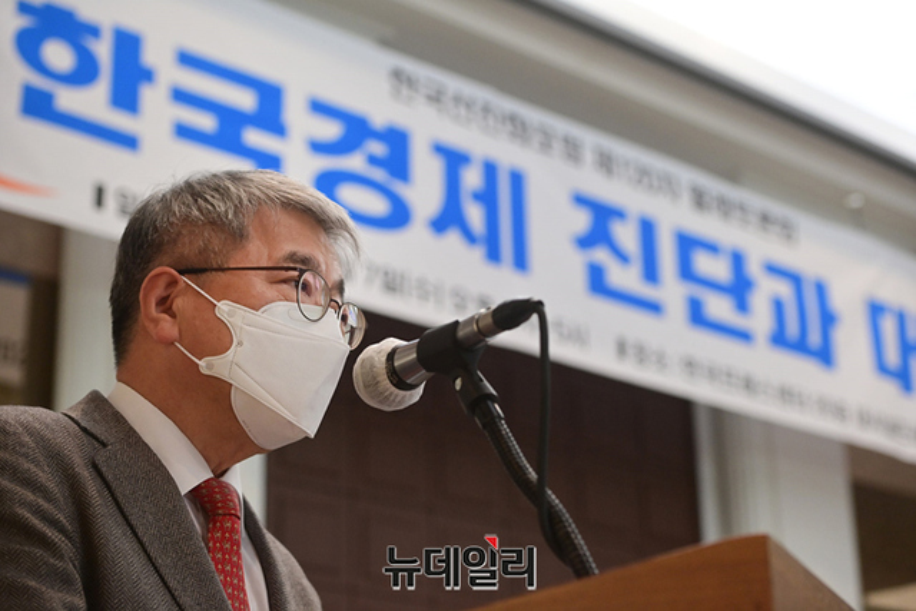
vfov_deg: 19.5
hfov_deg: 28.8
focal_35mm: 70
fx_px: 1781
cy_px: 306
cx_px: 458
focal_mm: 70
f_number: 5
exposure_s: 1/80
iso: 2500
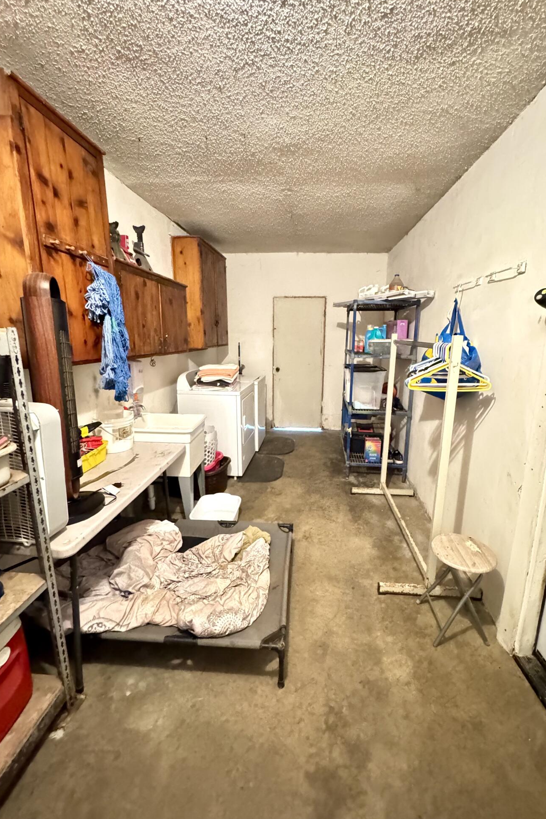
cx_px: 284
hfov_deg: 77.3
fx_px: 341
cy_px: 403
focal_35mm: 15
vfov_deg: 100.4
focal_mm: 2.22
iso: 2500
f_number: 2.2
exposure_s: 1/24
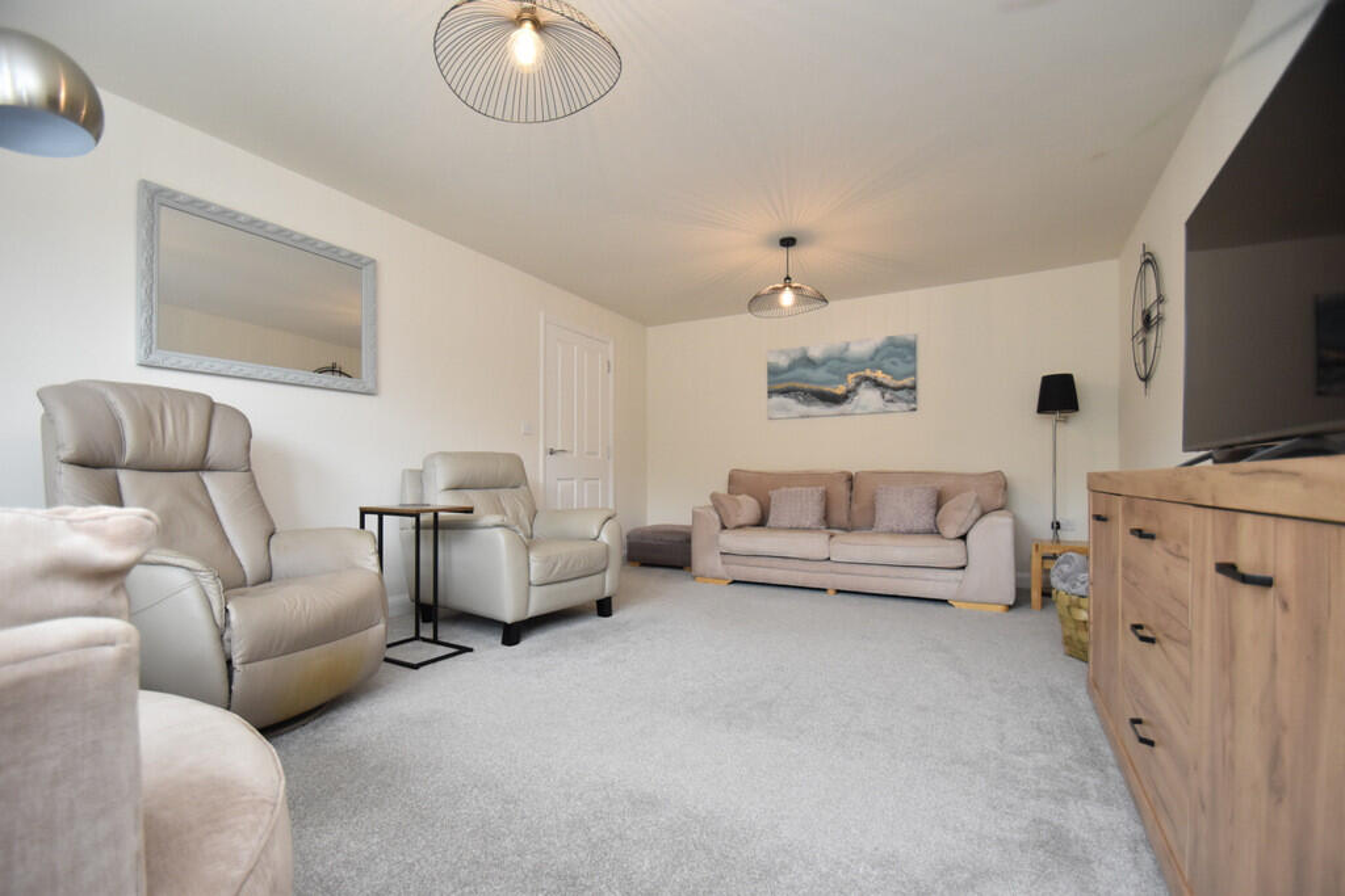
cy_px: 448
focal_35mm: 15
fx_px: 560
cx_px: 672
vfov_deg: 77.3
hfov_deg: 100.4
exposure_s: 1/160
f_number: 3.5
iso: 800
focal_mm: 10
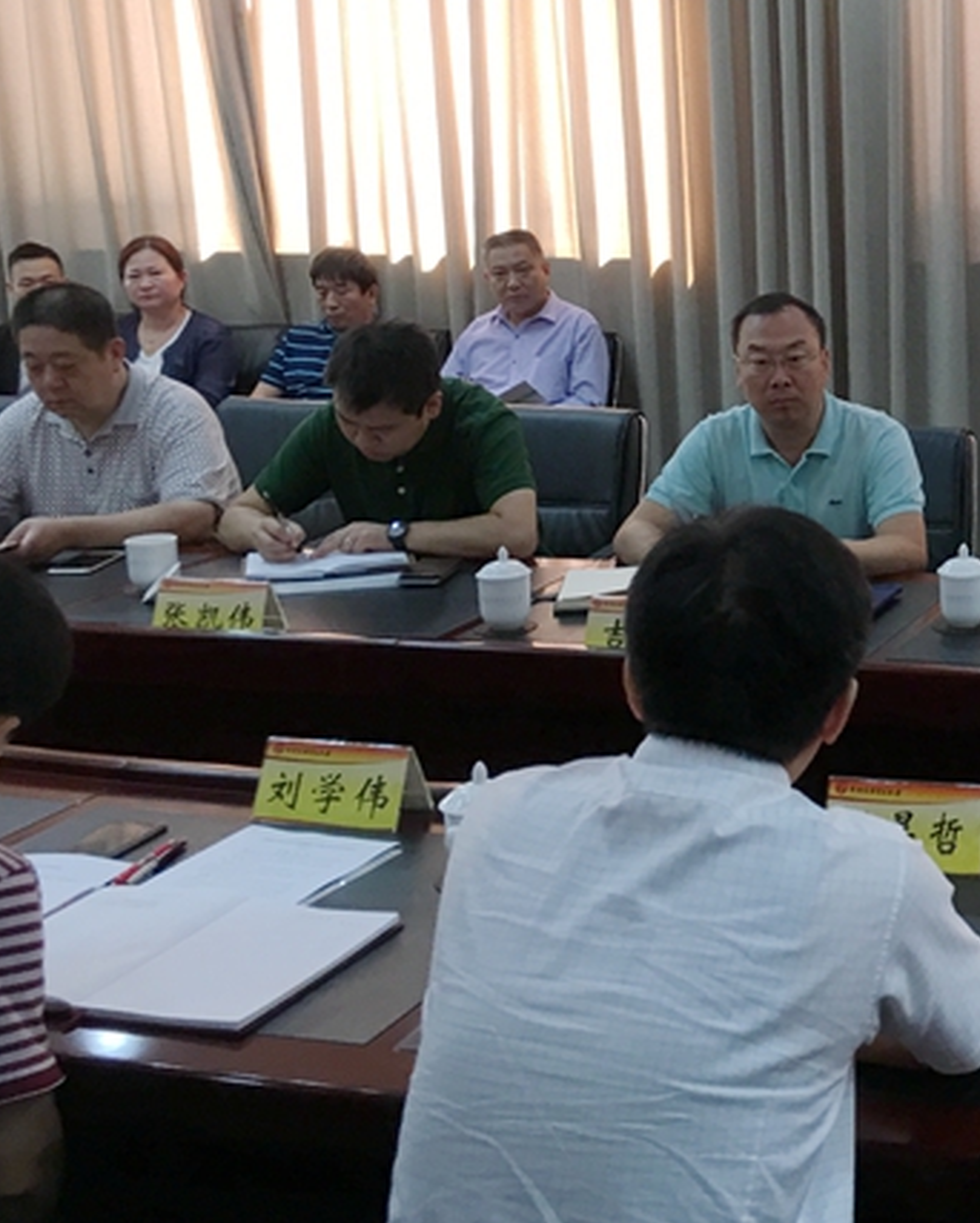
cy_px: 461
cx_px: 1118
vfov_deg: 35.2
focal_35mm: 53
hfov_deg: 26.1
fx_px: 1920
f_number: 2.2
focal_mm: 4.15
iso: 50
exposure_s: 1/17
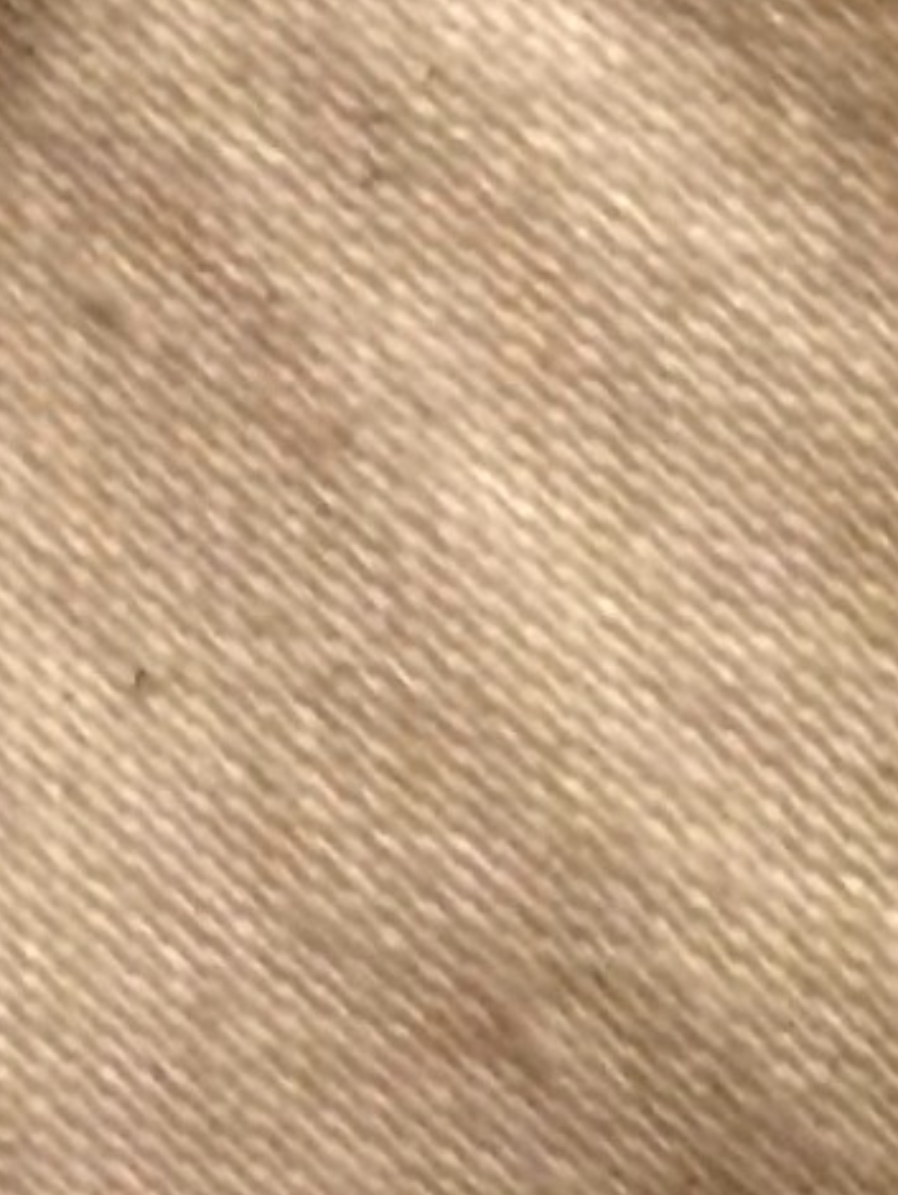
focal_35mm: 193
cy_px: -320
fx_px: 6670
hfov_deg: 7.2
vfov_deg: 10.1
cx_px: -1323
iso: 320
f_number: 2.2
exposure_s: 1/20
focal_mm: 4.15
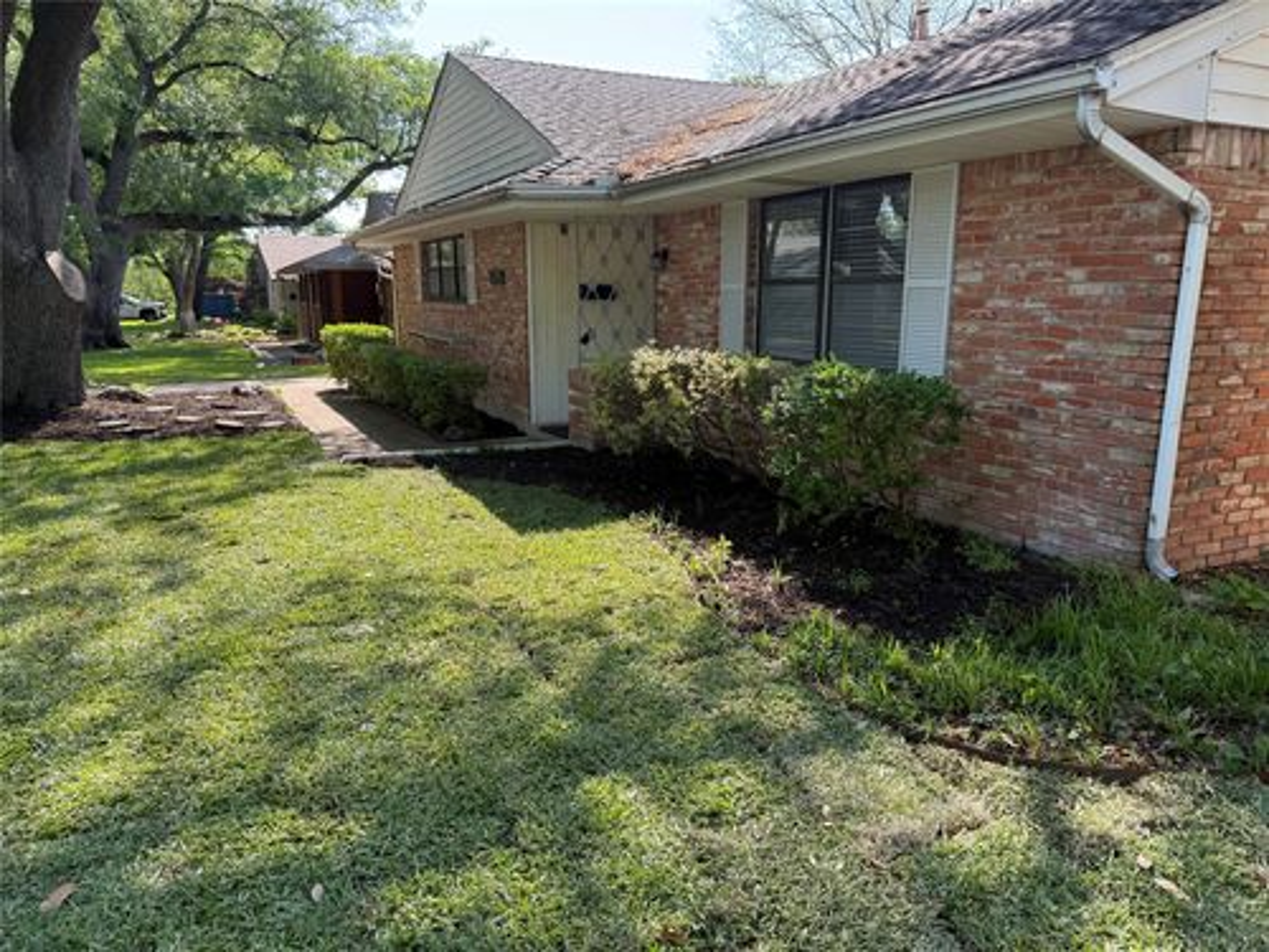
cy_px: 476
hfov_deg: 71.6
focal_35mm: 24
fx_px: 880
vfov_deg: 56.8
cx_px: 634
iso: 80
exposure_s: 1/627
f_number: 1.78
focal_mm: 6.76
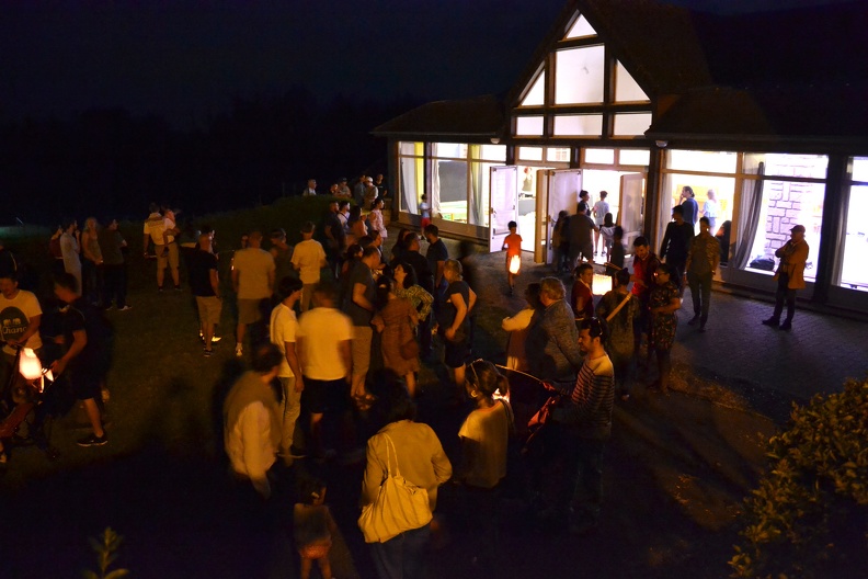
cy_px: 290
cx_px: 434
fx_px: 651
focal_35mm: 27
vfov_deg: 47.9
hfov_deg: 67.4
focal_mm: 18
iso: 3200
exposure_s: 1/5
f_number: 3.5
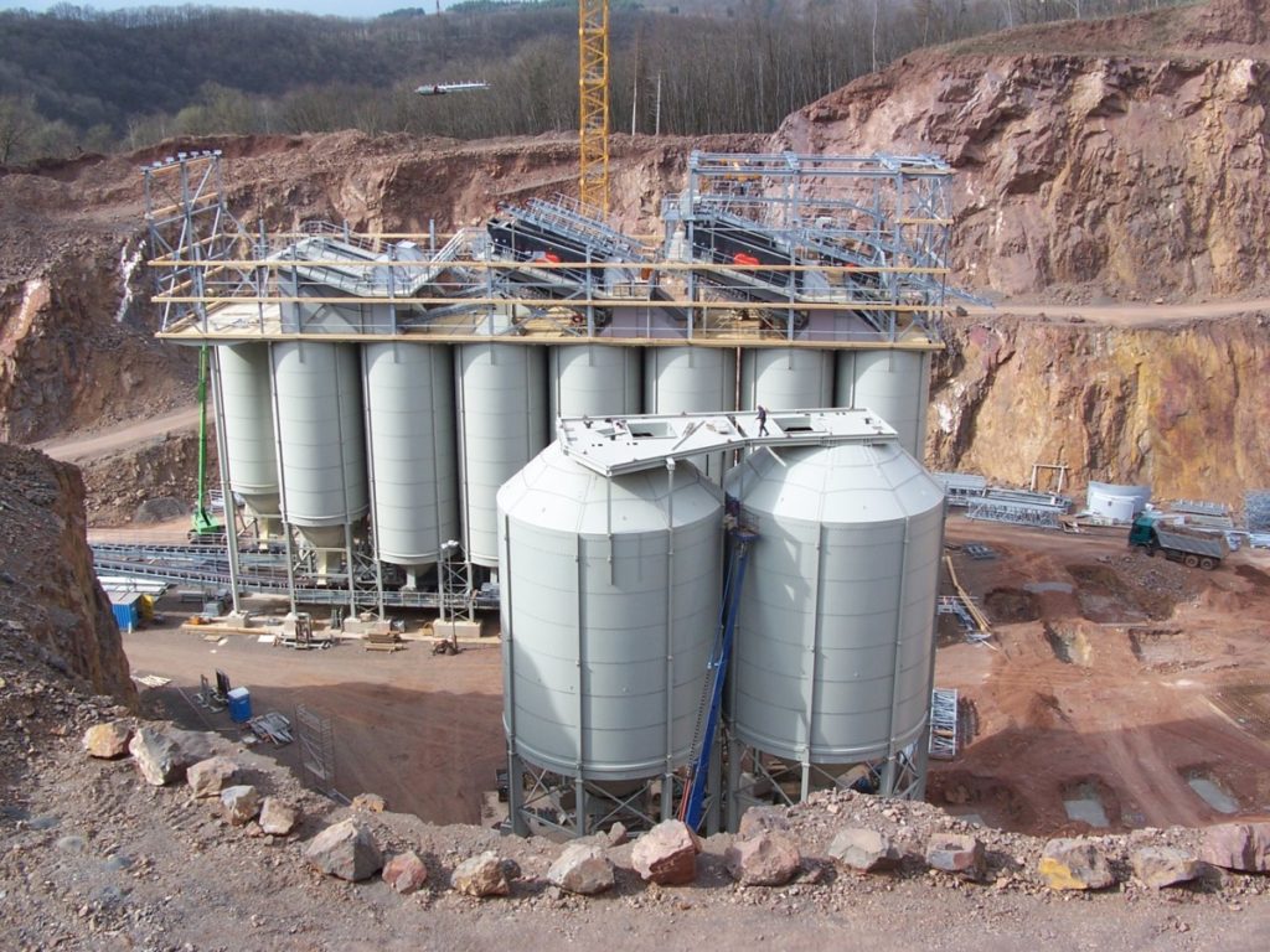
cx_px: 635
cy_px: 476
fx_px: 1284
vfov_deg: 40.7
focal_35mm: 35
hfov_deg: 52.6
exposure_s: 1/350
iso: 80
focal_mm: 6
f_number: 4
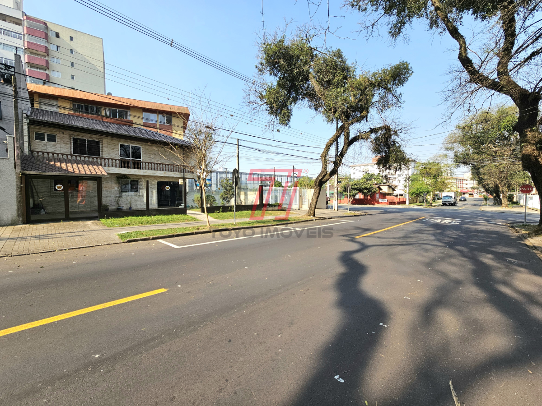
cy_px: 203
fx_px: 204
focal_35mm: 13
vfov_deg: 89.9
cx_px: 271
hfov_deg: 106.2
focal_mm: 2.2
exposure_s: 1/833
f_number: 2.2
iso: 50
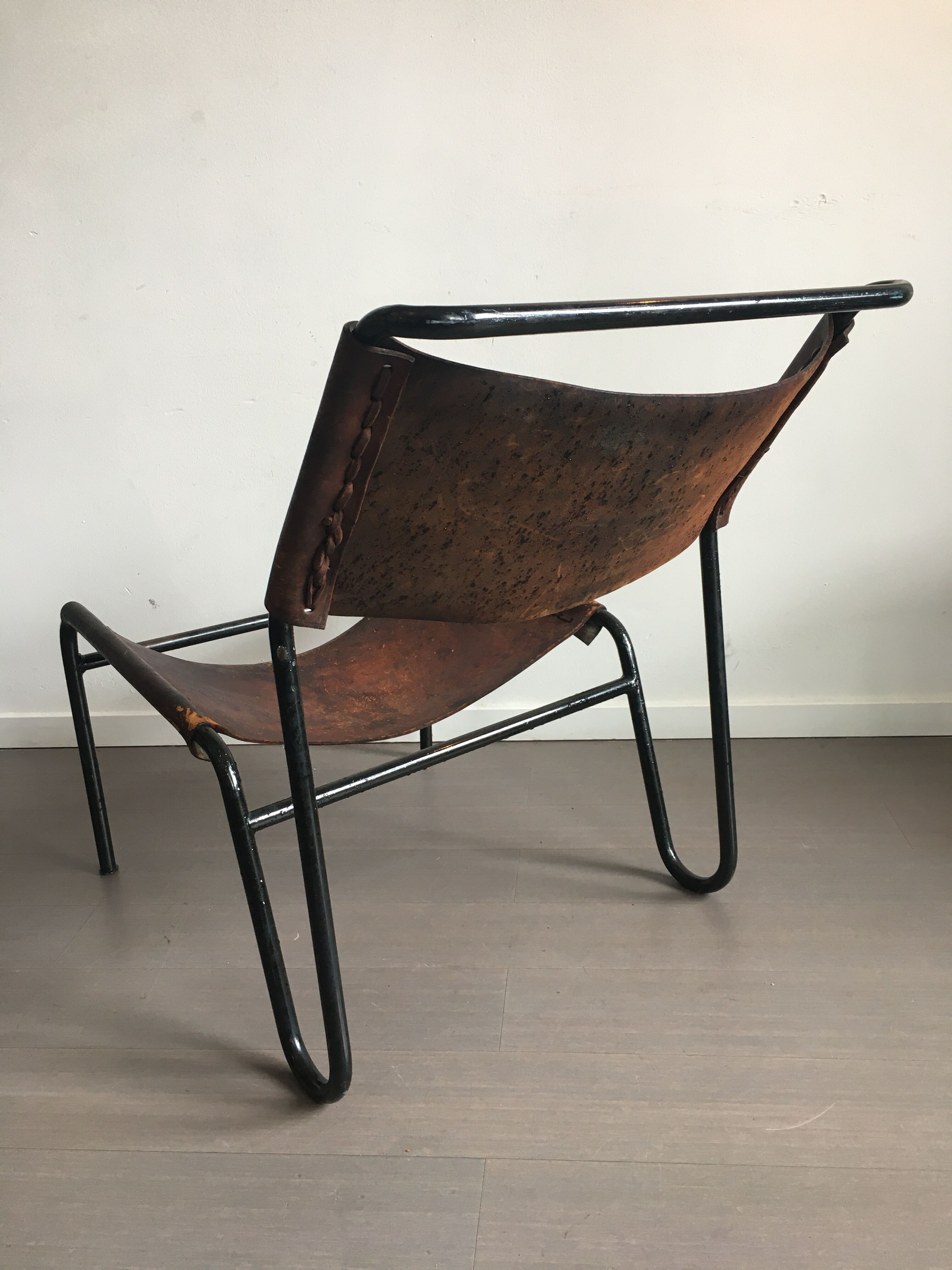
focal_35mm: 29
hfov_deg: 48.2
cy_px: 635
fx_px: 1063
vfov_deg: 61.7
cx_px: 476
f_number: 2.2
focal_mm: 4.15
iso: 100
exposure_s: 1/33
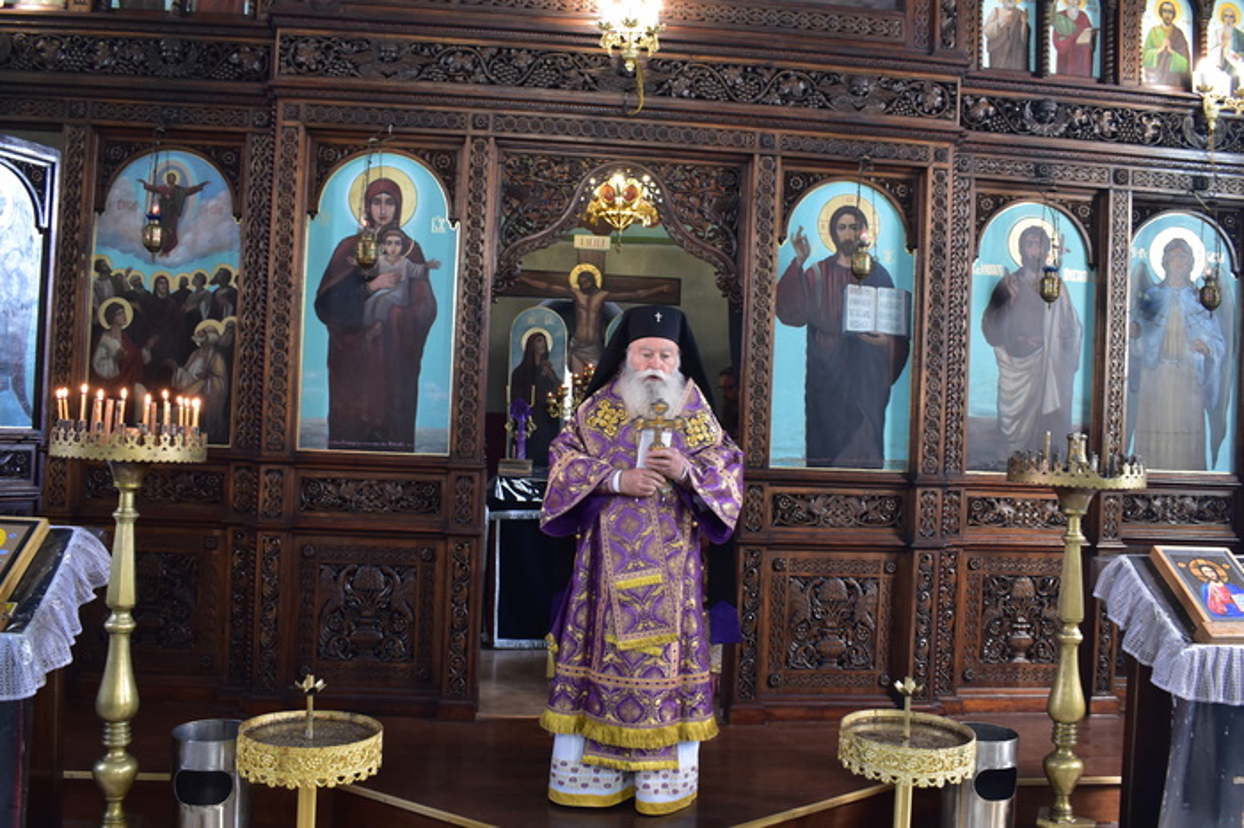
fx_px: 1036
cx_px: 622
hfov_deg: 62.0
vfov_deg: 43.6
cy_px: 414
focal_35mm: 30
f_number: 6.3
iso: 800
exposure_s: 1/15
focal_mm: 20
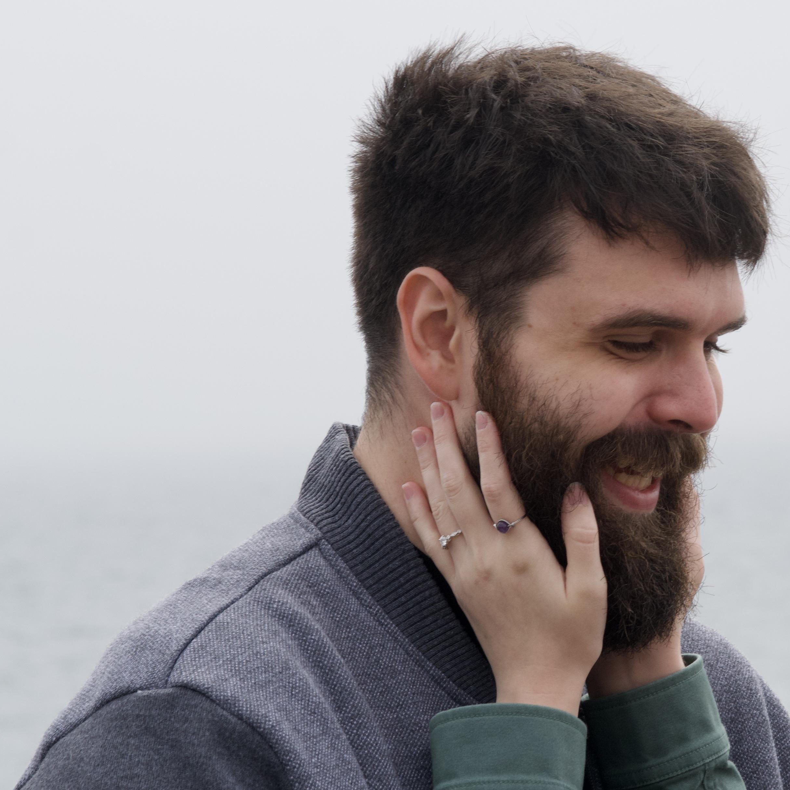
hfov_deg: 5.8
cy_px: 515
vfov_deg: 5.9
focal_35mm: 299
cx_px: 666
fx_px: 7721
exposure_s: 1/400
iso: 200
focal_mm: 95
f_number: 10
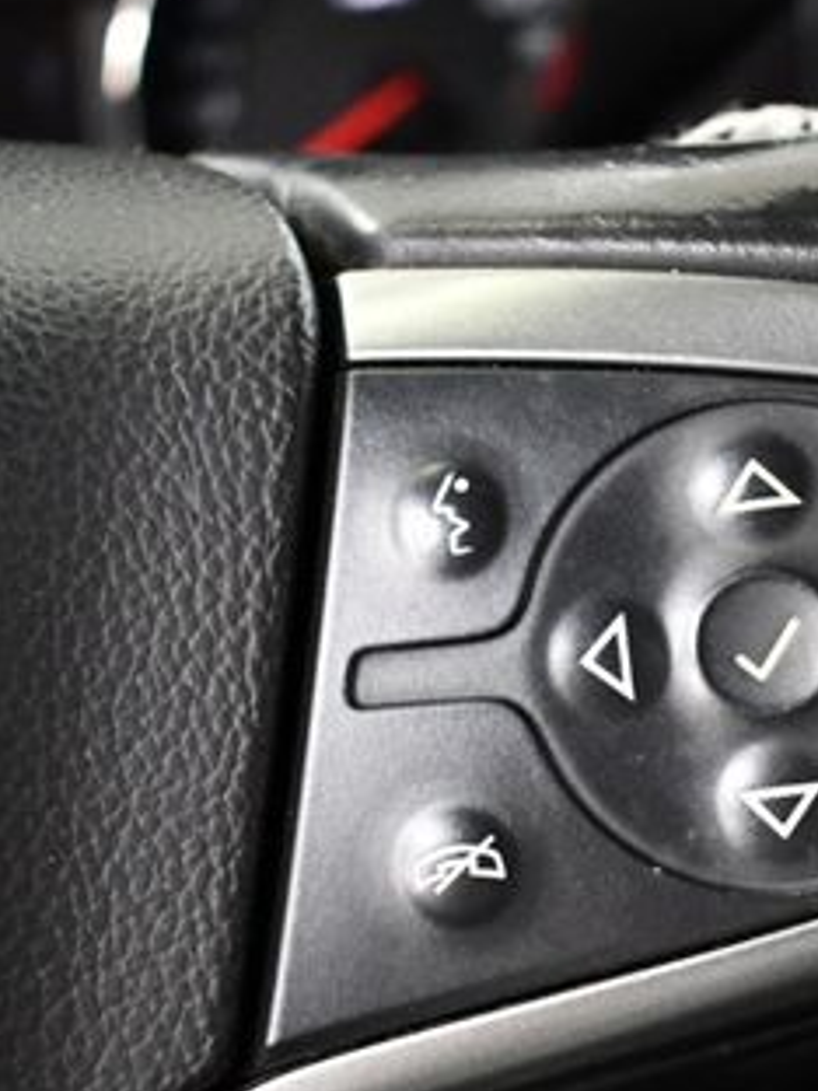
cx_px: 661
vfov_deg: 27.4
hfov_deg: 20.5
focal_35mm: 71
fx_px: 2237
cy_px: 636
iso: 3200
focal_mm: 18
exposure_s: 1/60
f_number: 3.5
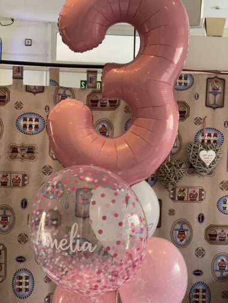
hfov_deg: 28.0
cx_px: 114
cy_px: 152
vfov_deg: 36.8
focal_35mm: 52
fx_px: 456
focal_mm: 6
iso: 160
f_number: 2
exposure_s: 1/50
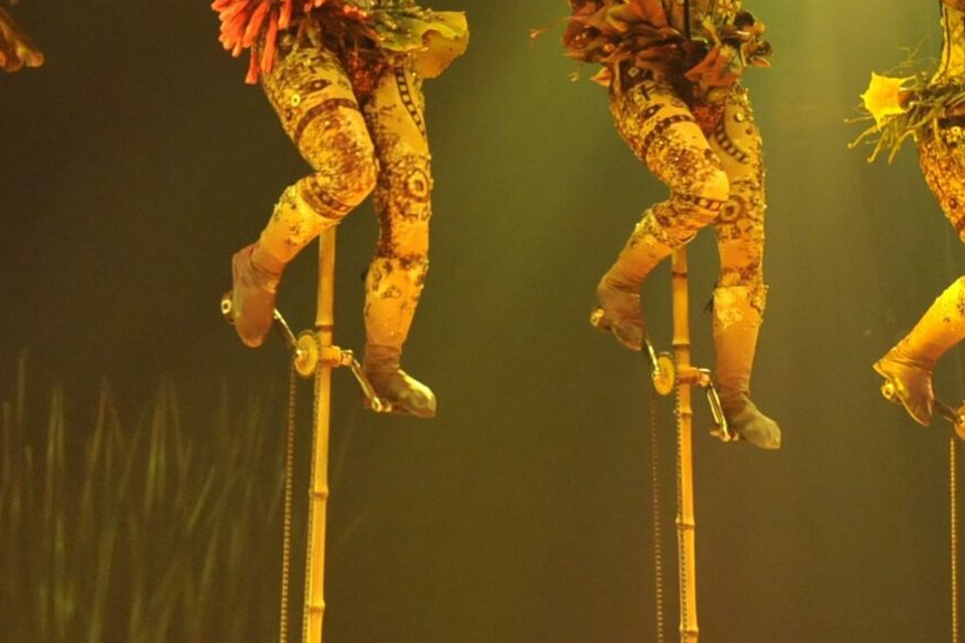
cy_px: 233
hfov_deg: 15.5
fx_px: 3484
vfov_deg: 10.5
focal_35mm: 130
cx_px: 41
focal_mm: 44
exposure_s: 1/200
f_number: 3.2
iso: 3200
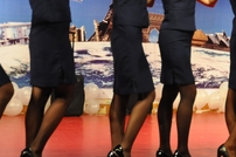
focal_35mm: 119
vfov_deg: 11.4
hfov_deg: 16.8
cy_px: 2
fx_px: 779
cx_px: 238
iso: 1000
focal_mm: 32
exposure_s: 1/60
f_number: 4.2
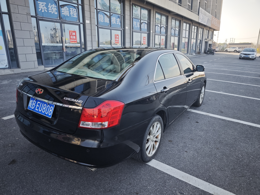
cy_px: 98
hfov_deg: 73.9
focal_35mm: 23
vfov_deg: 58.9
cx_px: 130
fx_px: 173
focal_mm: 6.55
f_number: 1.62
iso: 50
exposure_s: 1/612
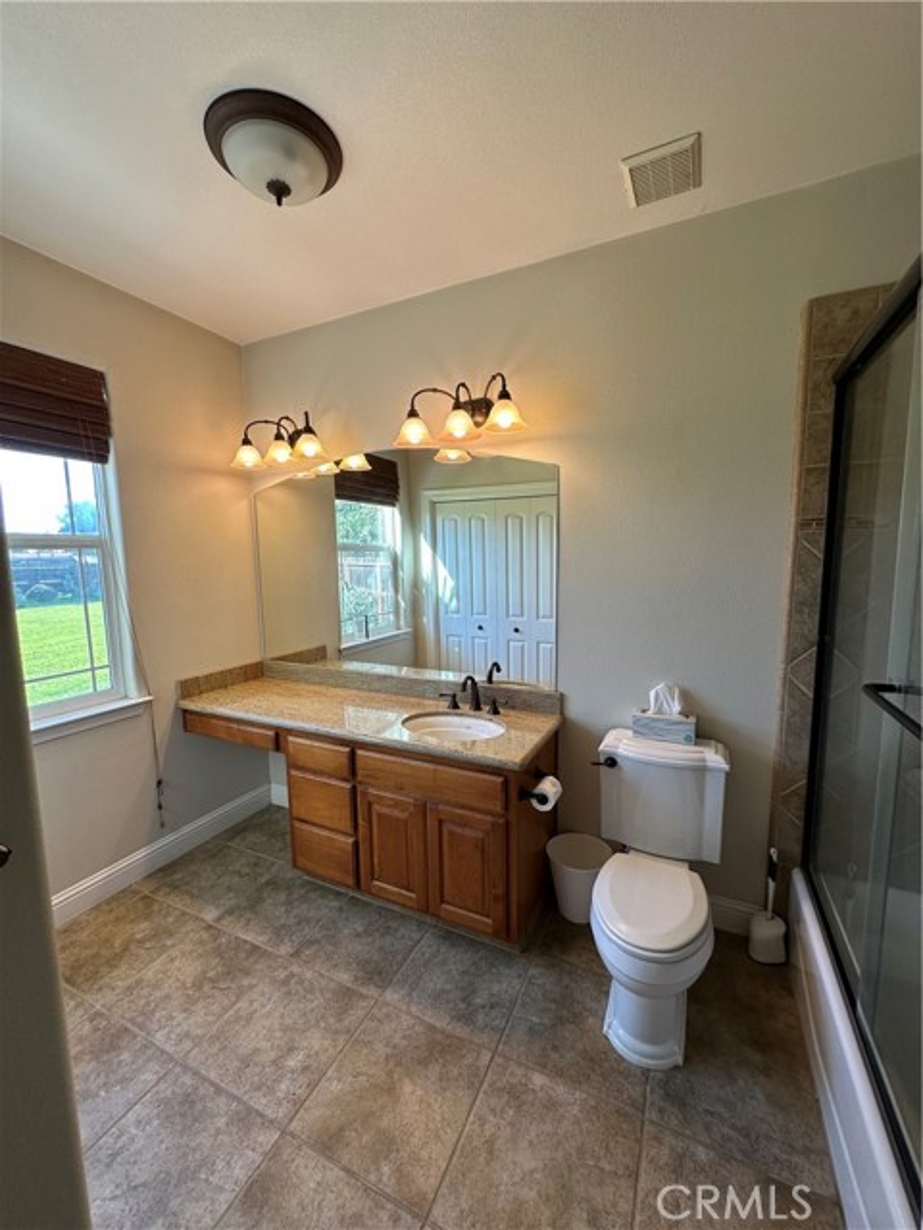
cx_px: 462
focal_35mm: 14
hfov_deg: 85.7
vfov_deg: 102.1
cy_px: 615
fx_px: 498
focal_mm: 2.22
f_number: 2.2
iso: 50
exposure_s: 1/120
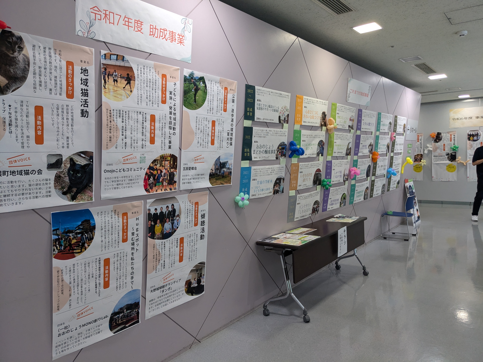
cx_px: 242
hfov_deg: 65.3
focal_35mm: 27
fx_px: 377
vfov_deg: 51.4
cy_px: 181
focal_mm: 4.38
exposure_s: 1/120
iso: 142
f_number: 1.73
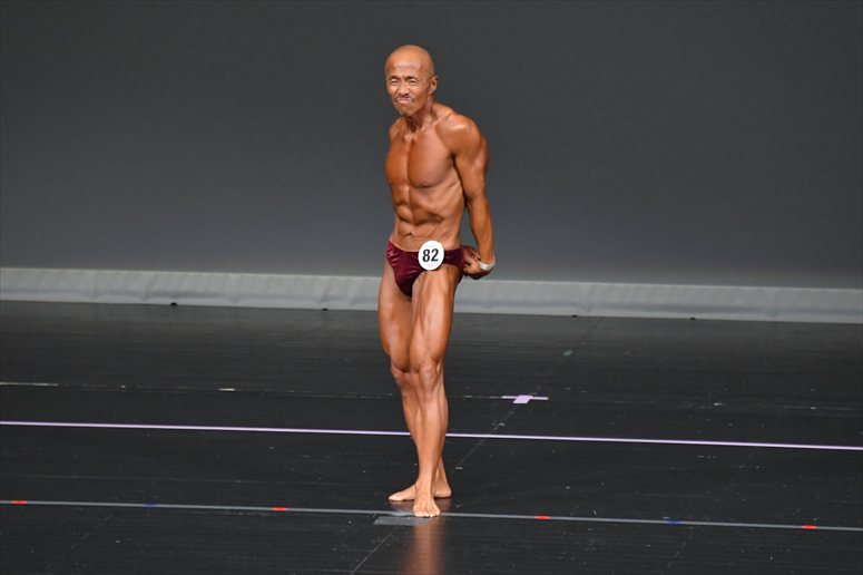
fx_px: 8985
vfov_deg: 3.7
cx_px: 432
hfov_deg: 5.5
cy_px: 288
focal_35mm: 375
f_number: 5.6
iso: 4000
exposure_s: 1/400
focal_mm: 250
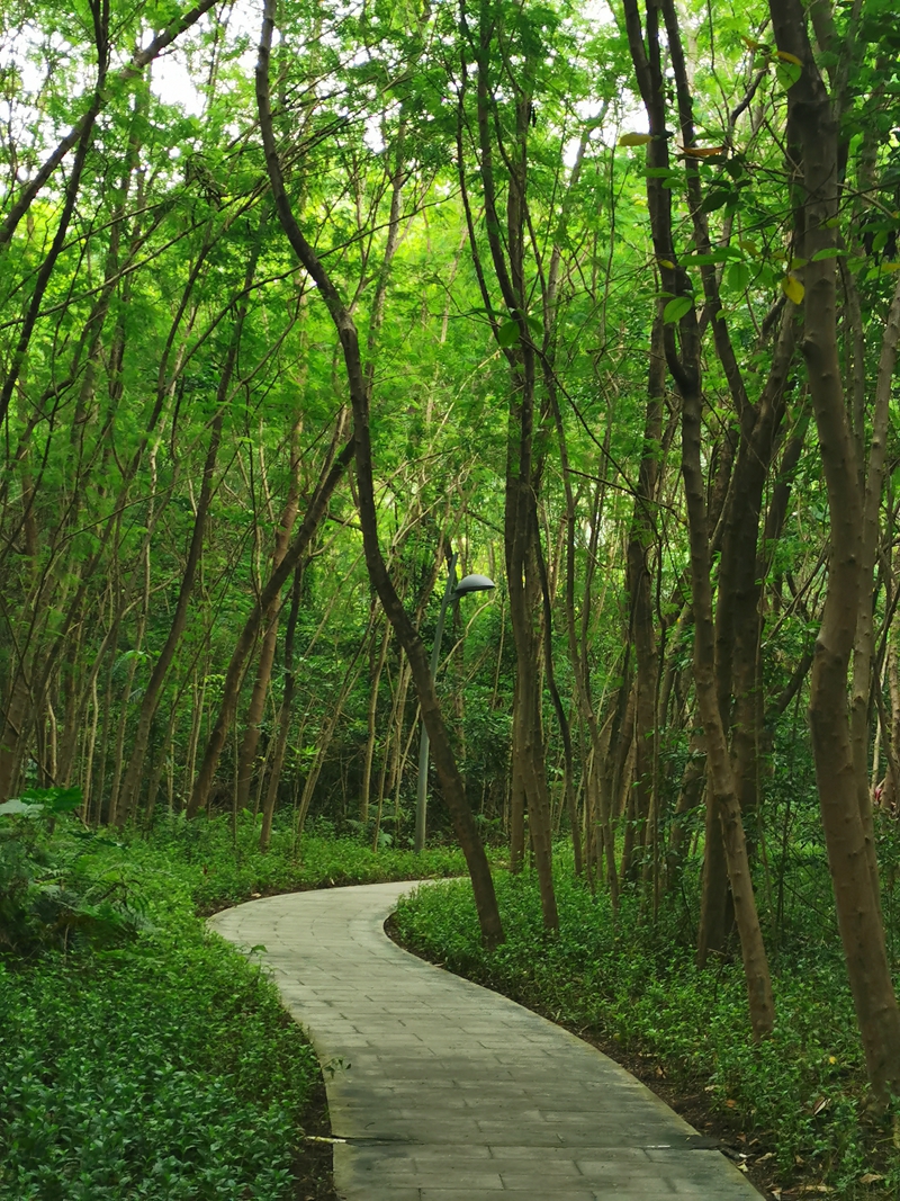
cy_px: 600
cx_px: 450
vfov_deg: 29.8
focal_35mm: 65
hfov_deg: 22.6
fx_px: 2254
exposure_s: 1/100
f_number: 1.8
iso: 125
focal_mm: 5.58
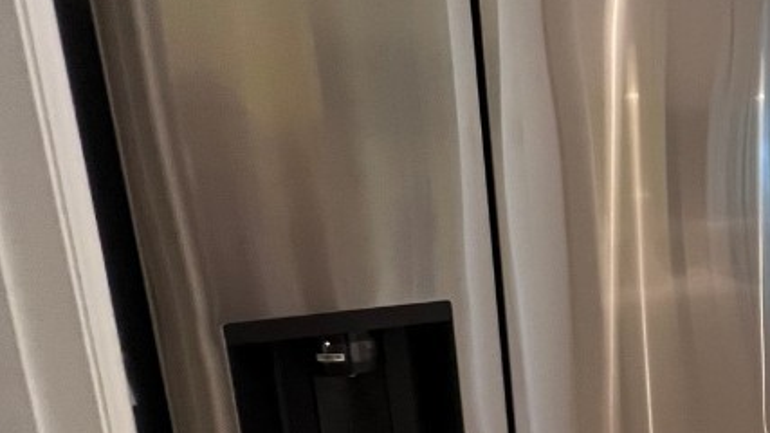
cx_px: 837
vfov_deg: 34.2
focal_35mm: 34
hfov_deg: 44.8
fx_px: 694
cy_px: 305
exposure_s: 1/60
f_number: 1.8
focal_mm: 1.57
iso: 320
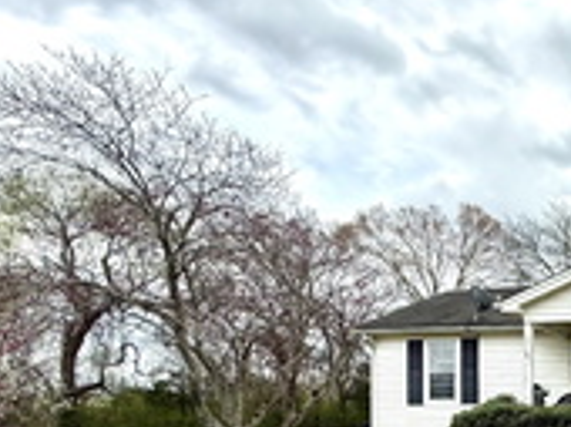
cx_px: 645
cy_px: 403
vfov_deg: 39.0
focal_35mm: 33
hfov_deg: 42.1
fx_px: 544
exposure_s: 1/1795
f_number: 2.2
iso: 50
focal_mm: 2.22
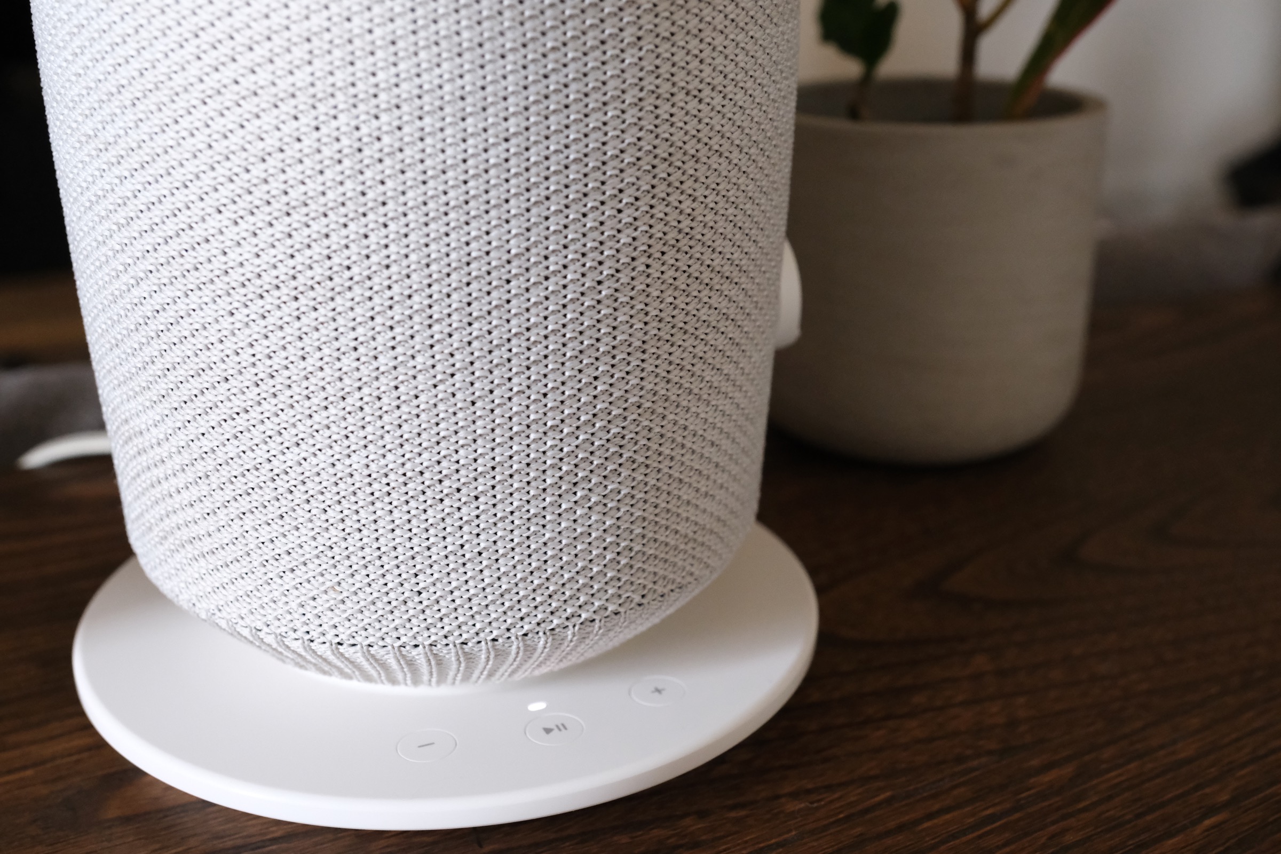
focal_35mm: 39
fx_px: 1388
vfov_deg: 34.2
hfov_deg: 49.6
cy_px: 427
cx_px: 640
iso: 6400
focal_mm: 25.7
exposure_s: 1/125
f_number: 4.5
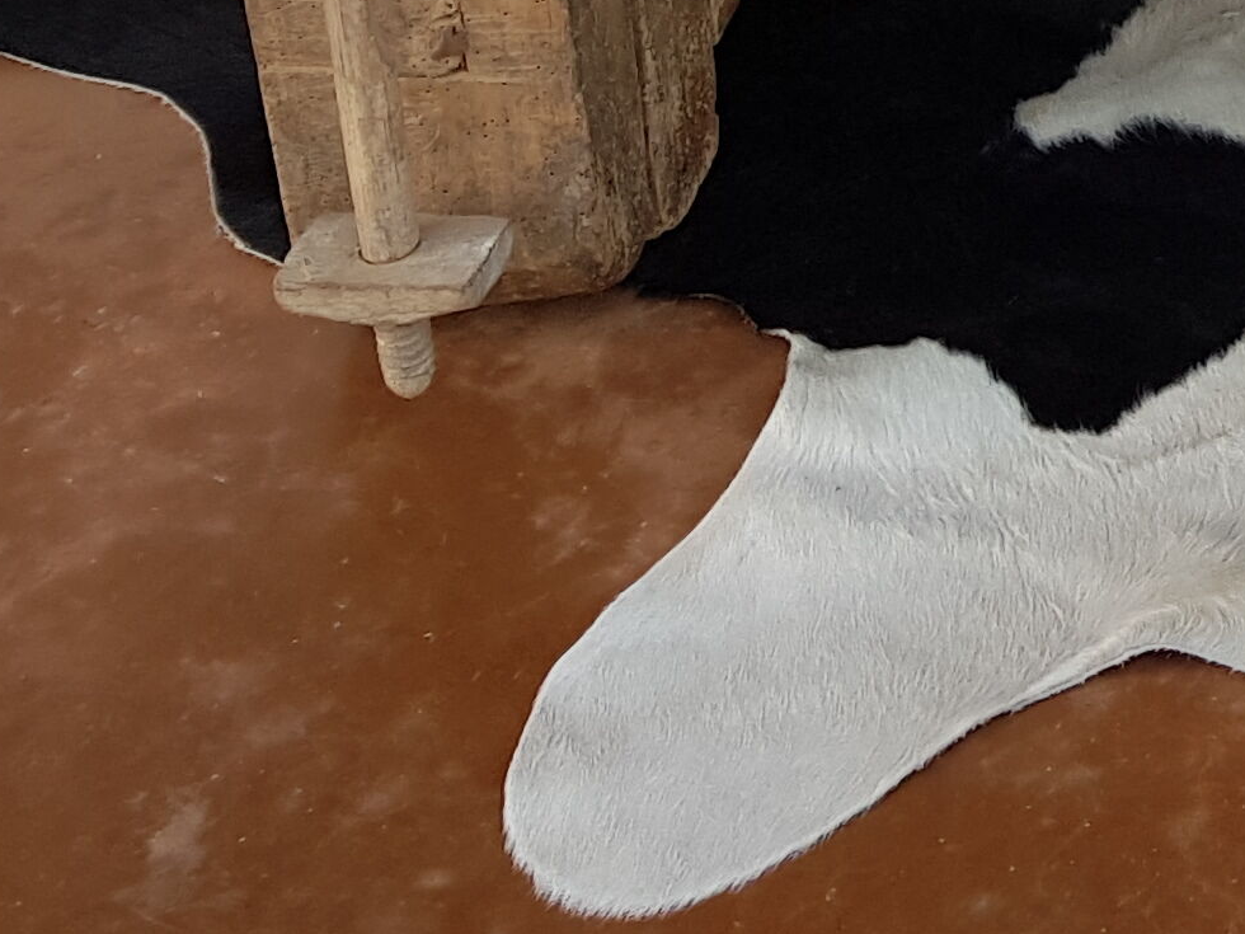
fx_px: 3848
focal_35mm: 107
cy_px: -751
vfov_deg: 12.6
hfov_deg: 16.5
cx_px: 1954
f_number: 1.7
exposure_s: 1/141
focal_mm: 4.2
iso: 40
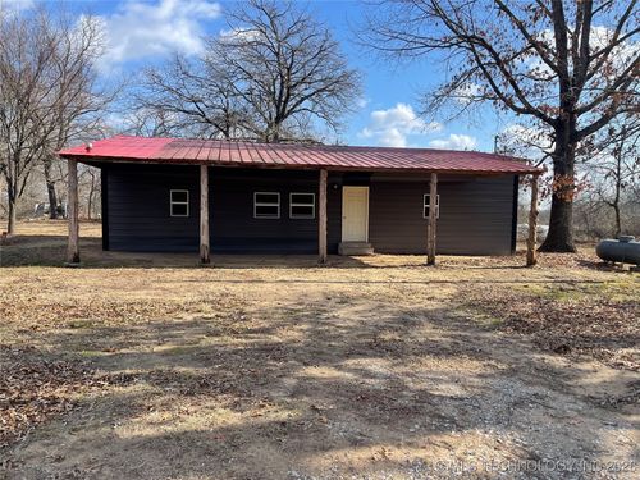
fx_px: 462
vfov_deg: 54.9
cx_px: 320
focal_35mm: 25
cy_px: 240
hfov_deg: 69.4
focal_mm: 5.1
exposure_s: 1/1493
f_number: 1.6
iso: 32
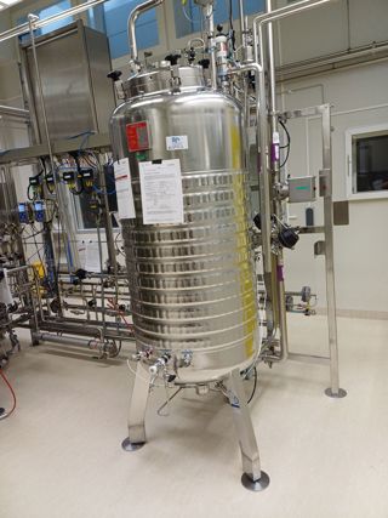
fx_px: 374
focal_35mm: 25
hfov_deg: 54.9
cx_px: 194
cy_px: 259
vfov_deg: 69.4
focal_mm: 4.65
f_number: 1.8
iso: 160
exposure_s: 1/50
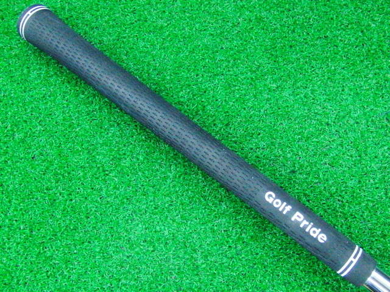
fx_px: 417
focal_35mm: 37
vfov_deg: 38.7
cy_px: 146
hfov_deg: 50.1
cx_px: 195
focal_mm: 6.42
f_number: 3.6
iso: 3200
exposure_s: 1/160
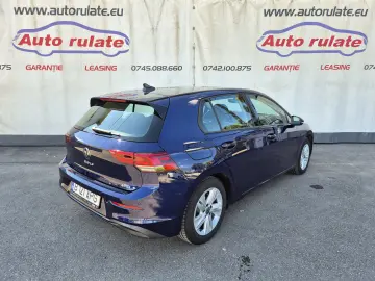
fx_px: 249
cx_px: 188
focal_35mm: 23
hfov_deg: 73.9
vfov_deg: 58.9
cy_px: 140
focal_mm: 5.4
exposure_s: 1/203
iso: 25
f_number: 1.8
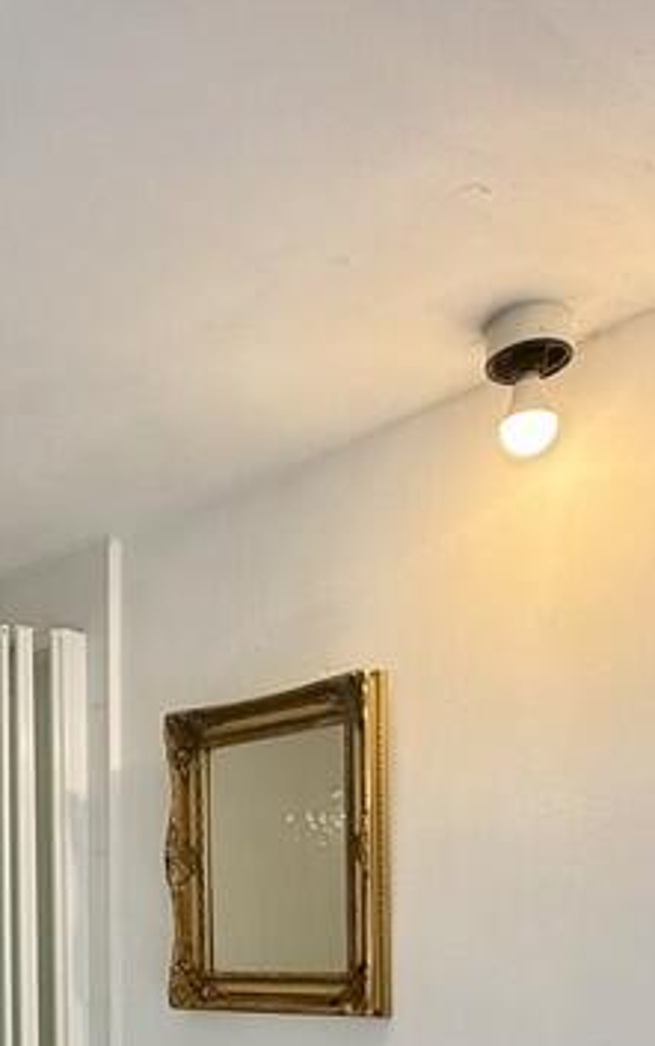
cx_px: 89
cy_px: 984
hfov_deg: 28.9
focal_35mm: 43
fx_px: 1227
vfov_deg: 41.6
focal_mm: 2.22
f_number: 2.2
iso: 160
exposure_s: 1/99
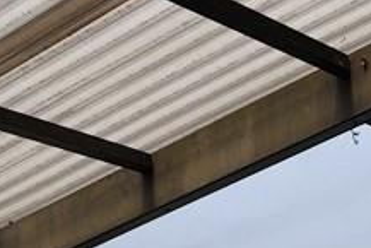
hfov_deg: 13.8
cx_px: 843
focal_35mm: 113
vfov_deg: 10.5
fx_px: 1165
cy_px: 587
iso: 12
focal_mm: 6.4
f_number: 1.8
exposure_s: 1/720
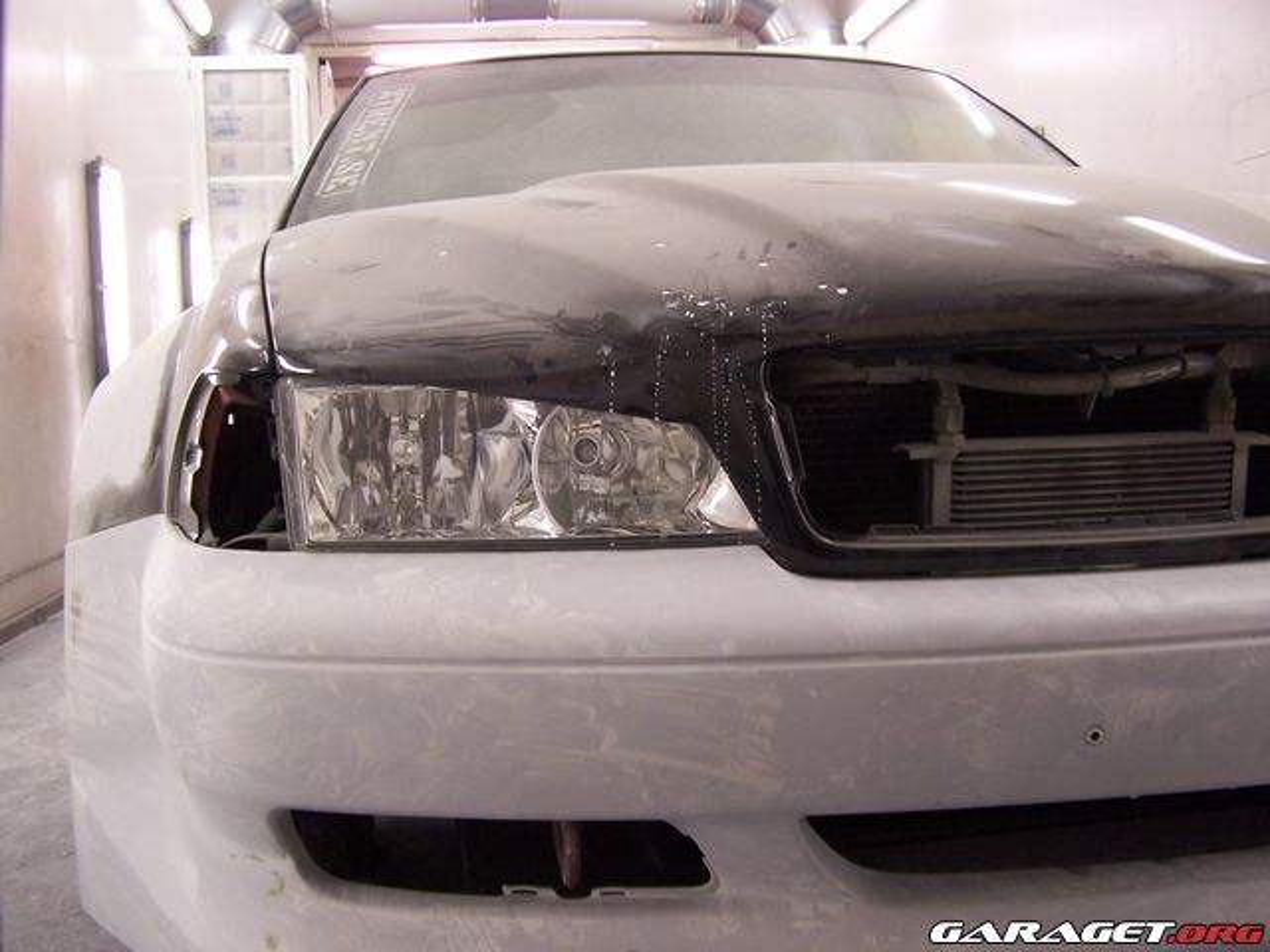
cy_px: 476
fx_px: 1394
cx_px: 635
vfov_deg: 37.7
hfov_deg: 49.0
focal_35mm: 38
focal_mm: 6.3
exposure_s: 1/20
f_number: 2.8
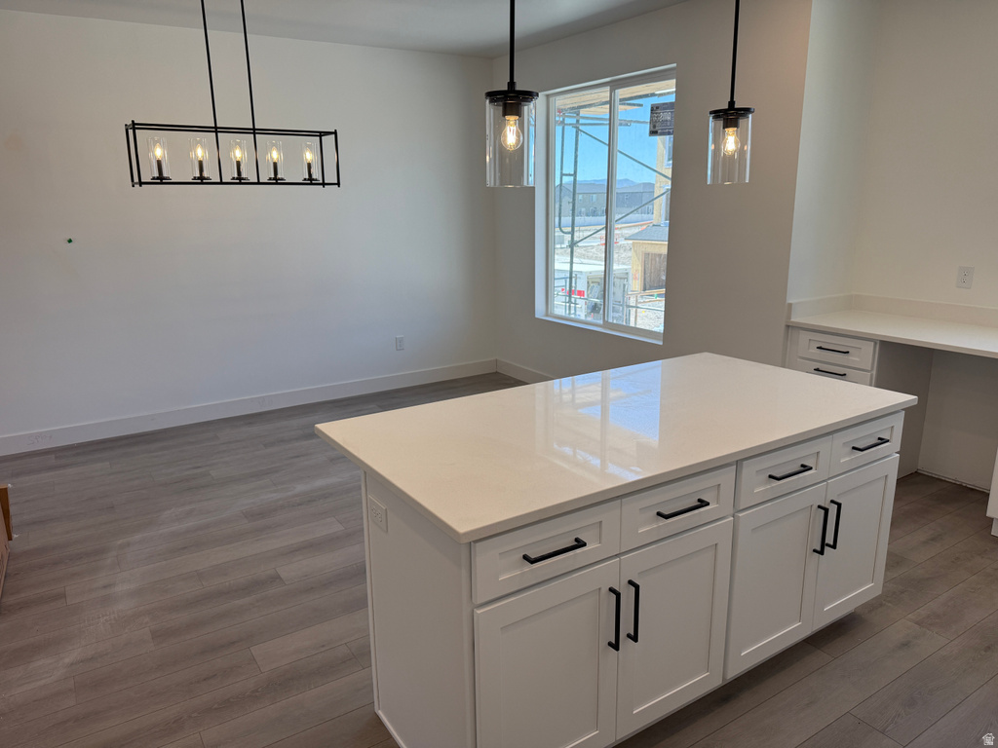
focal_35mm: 24
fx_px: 692
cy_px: 374
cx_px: 499
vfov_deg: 56.8
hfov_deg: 71.6
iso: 100
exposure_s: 1/617
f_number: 1.78
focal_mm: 6.76
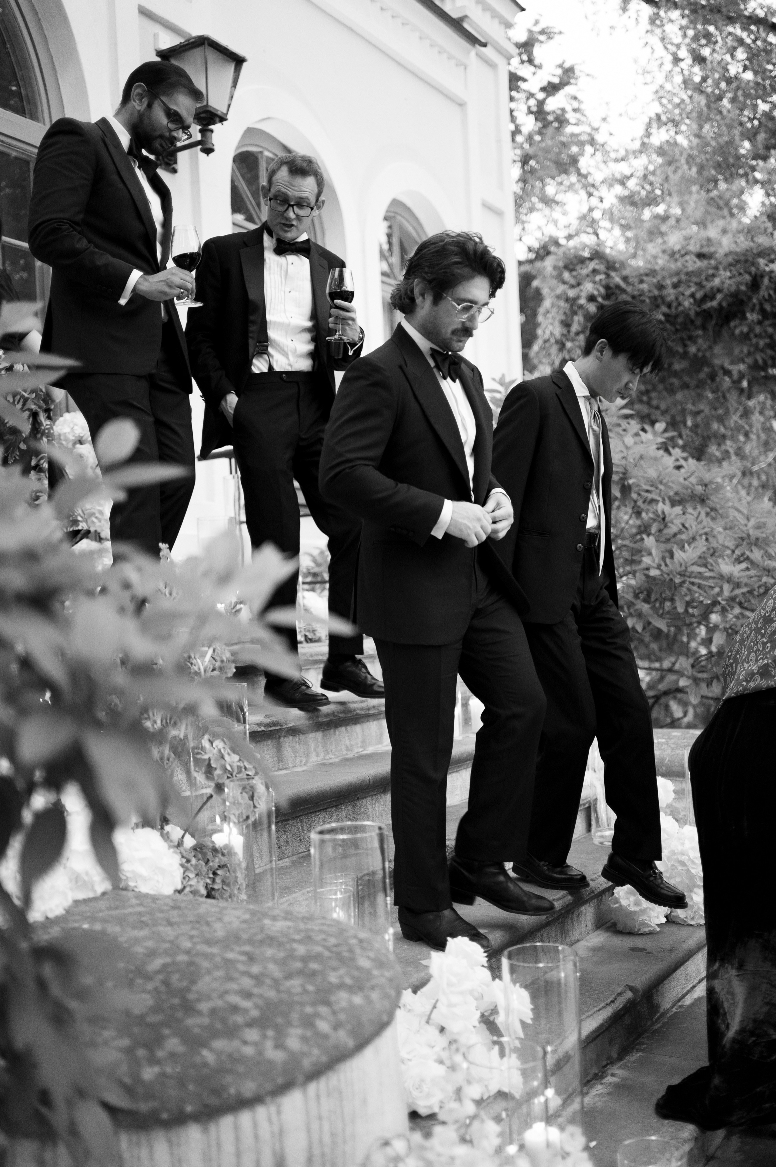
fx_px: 1133
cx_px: 388
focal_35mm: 35
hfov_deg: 37.8
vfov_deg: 54.5
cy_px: 584
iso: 800
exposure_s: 1/250
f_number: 1.4
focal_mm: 35
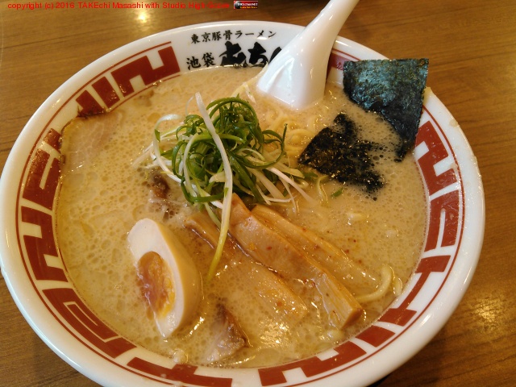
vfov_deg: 46.8
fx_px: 447
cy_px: 194
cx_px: 258
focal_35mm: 30
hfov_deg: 60.0
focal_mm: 4
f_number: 2.4
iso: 200
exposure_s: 1/16.7
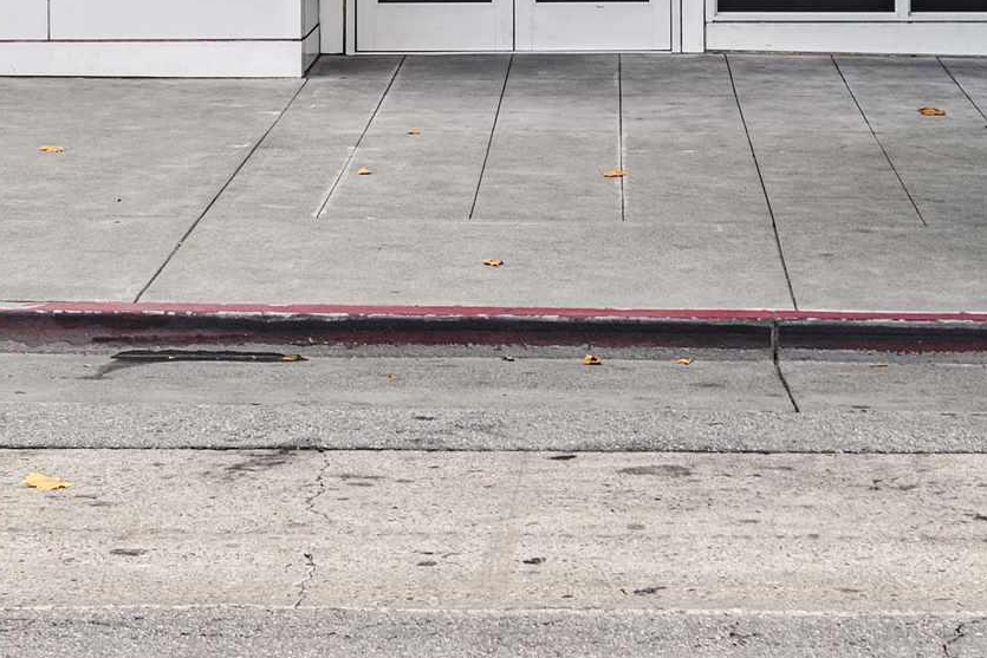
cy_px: -496
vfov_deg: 11.3
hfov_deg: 17.9
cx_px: 708
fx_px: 3126
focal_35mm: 114
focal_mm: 31
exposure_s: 1/80
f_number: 11
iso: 64
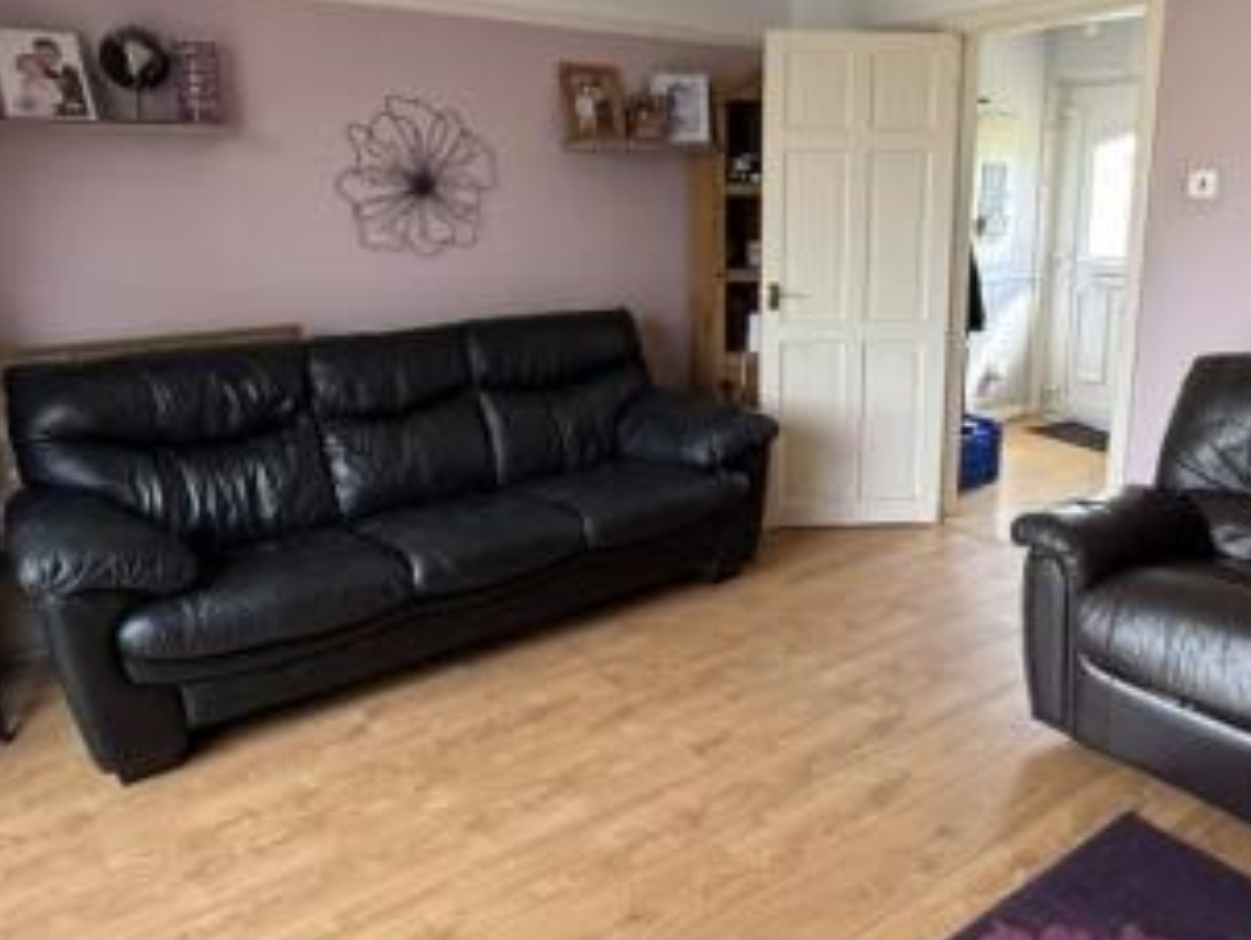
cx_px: 727
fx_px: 977
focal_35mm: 27
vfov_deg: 51.0
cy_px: 362
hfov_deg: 64.9
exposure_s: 1/99
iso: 250
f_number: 2.2
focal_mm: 2.22
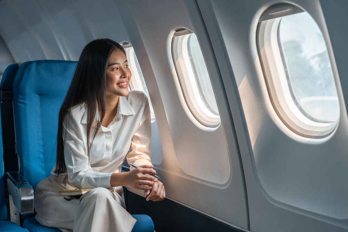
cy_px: 116
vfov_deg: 27.0
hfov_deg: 39.6
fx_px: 483
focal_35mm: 50
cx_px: 174
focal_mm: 50
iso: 250
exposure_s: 1/200
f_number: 4
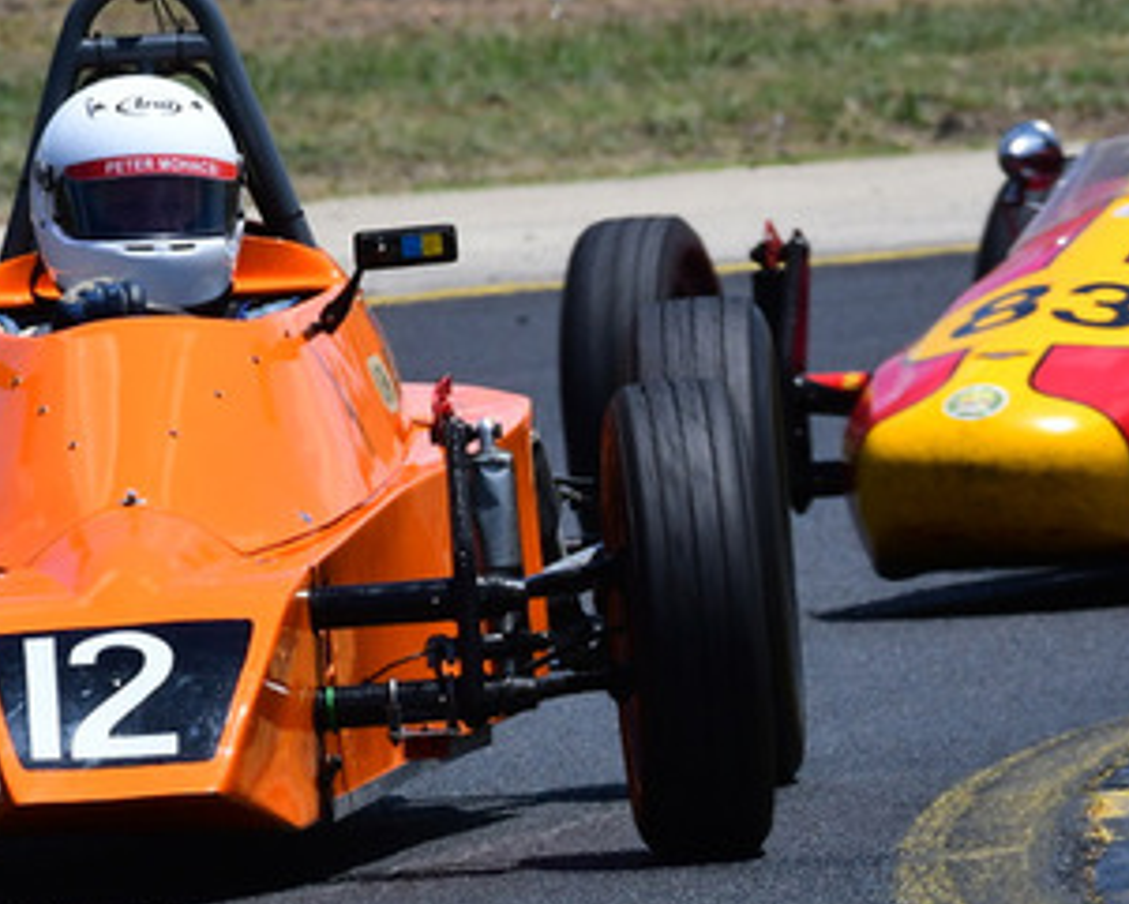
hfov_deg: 1.4
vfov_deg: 1.1
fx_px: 47530
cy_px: 278
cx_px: 604
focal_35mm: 1422
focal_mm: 380
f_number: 11
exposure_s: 1/640
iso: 320
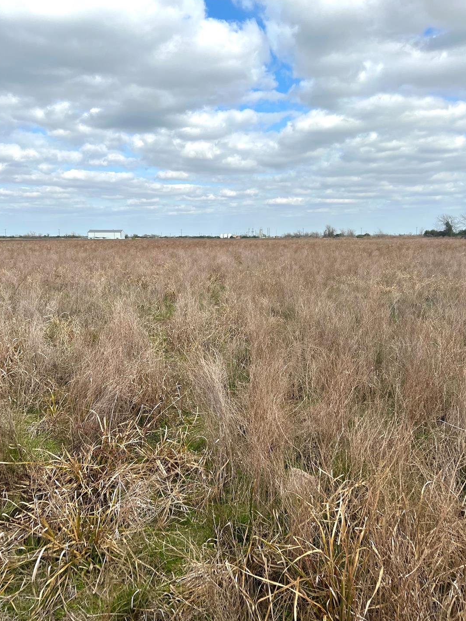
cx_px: 231
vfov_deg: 63.4
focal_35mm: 28
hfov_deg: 49.8
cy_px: 297
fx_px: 502
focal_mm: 5.7
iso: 50
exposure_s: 1/3460
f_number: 1.5
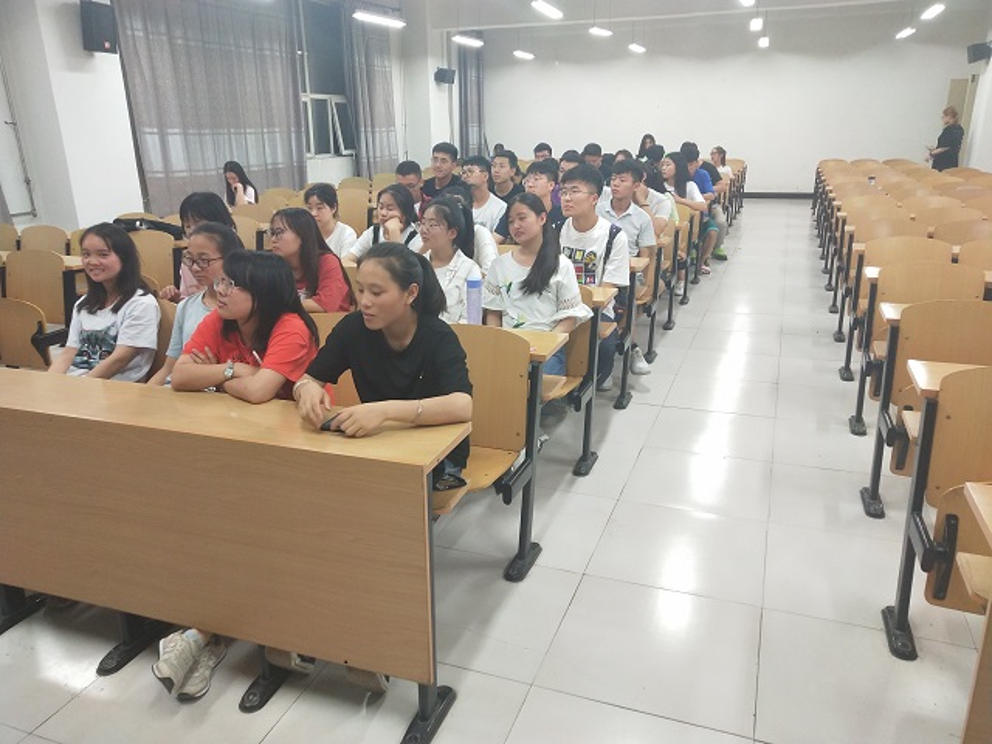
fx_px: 860
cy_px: 372
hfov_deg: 60.0
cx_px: 496
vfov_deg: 46.8
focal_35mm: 30
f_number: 1.8
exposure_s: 1/50
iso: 208
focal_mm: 3.95
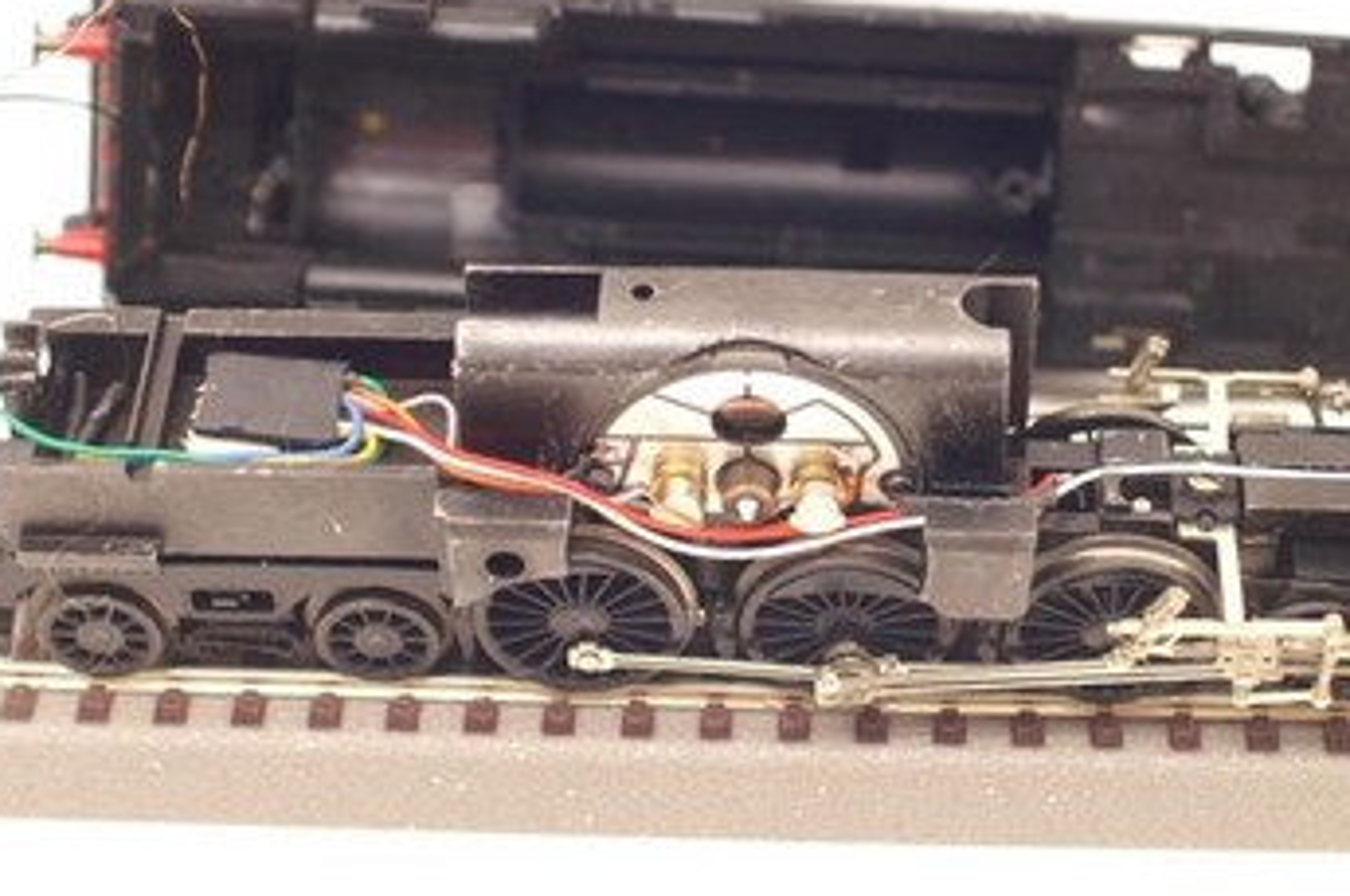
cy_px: 368
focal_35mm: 78
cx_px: 790
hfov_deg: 26.0
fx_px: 2921
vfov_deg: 17.4
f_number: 3.5
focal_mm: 28
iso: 125
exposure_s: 1/30
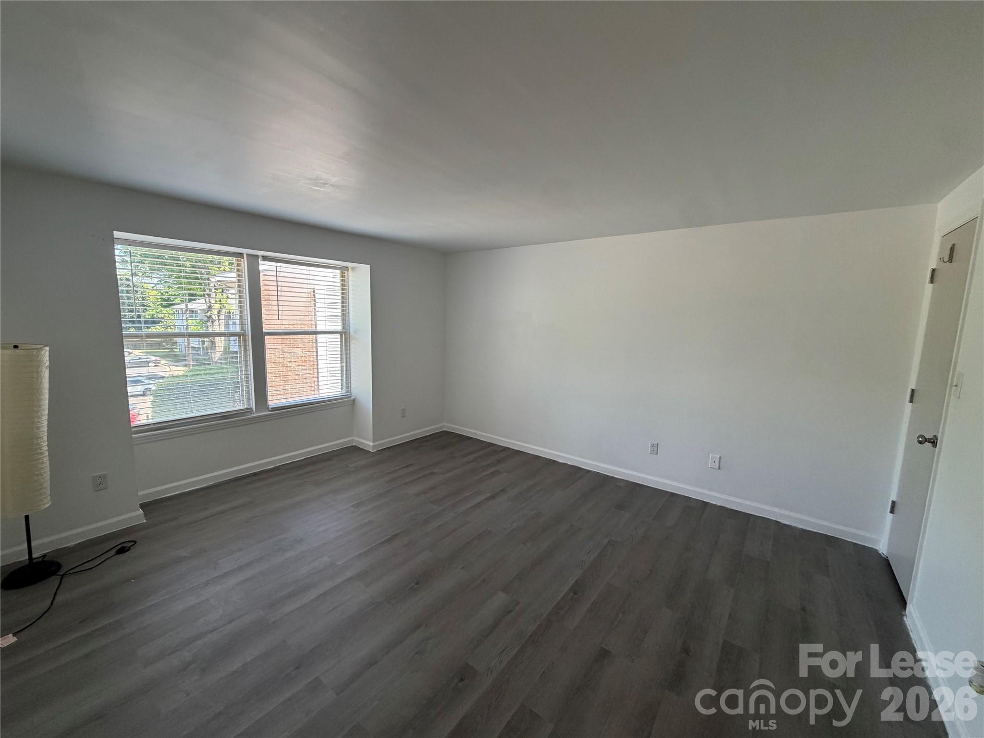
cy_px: 369
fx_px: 398
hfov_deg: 102.1
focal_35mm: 14
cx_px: 492
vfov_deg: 85.7
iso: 160
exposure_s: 1/120
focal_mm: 2.22
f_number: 2.2
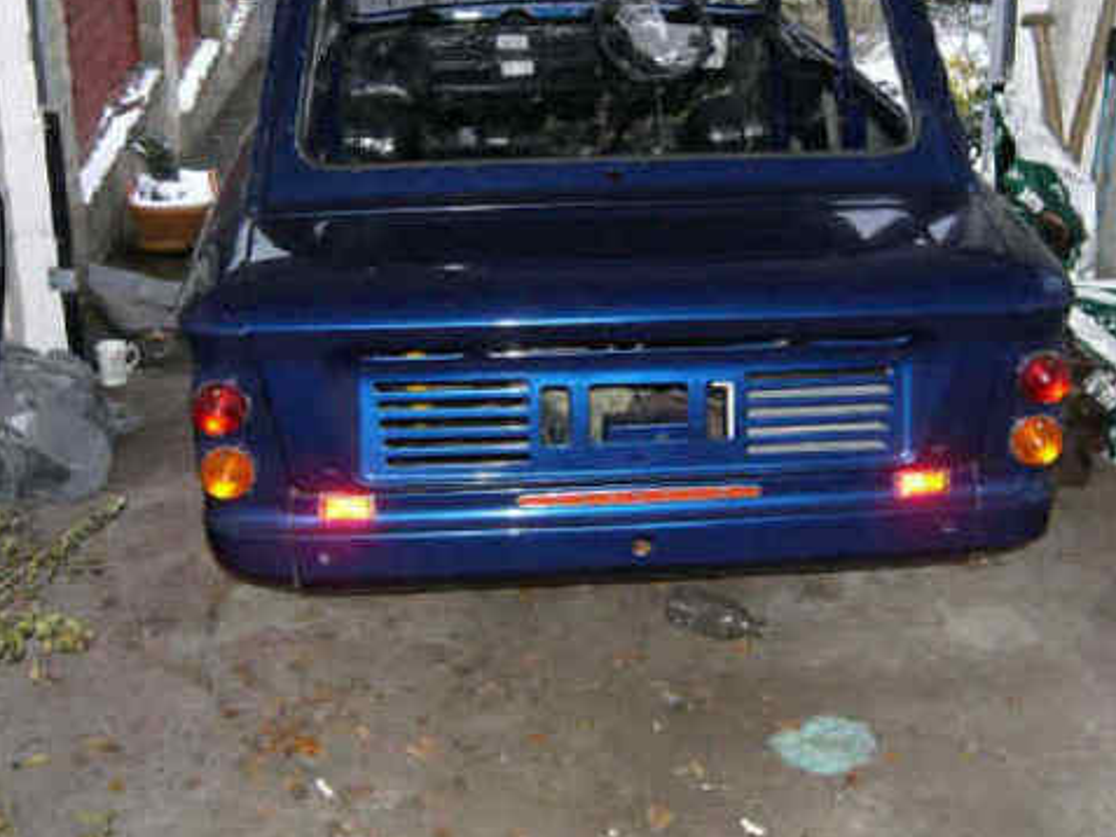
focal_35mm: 51
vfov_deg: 28.5
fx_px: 1645
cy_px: 341
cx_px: 613
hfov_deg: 37.4
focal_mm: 7.9
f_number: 2.8
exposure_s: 1/60
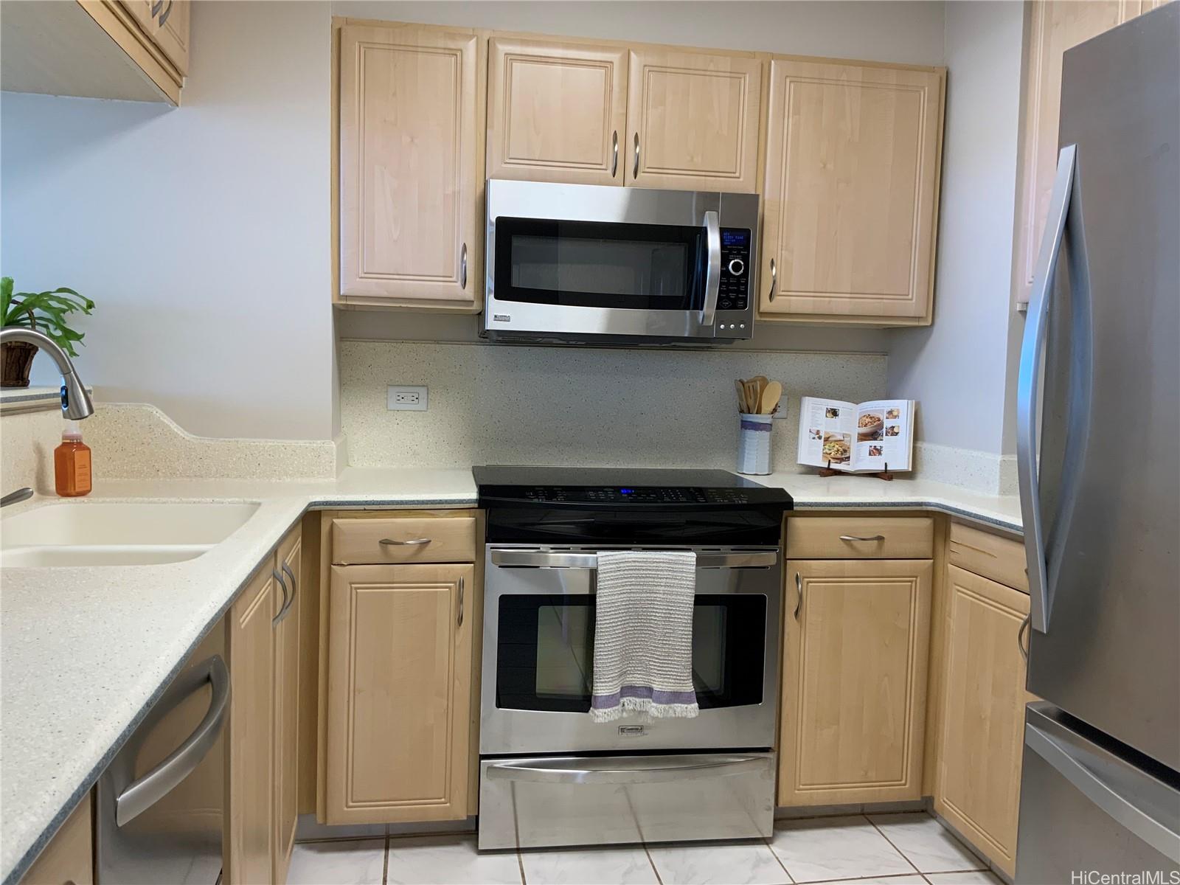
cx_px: 590
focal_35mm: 29
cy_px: 442
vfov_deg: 48.2
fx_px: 989
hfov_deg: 61.7
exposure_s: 1/60
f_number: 1.8
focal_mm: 3
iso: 40
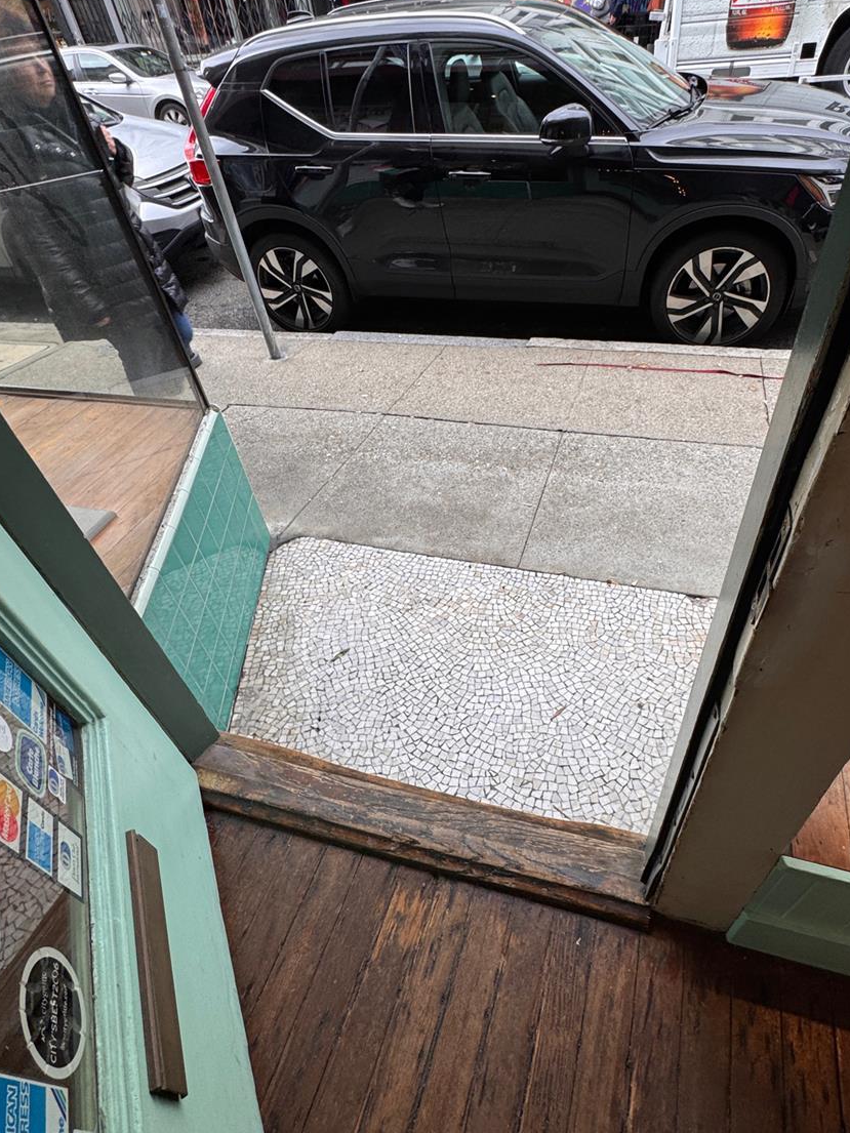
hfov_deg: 68.3
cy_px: 573
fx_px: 622
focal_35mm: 19
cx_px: 485
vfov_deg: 84.7
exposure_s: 1/120
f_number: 2.2
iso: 64
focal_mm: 2.22
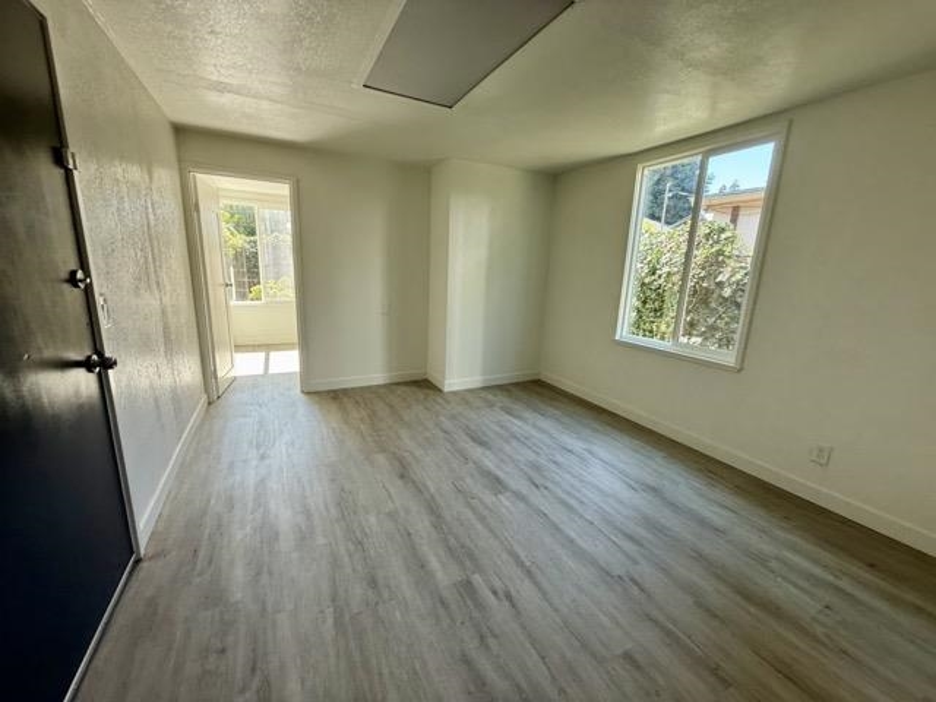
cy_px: 351
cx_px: 468
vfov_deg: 85.7
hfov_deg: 102.1
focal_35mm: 14
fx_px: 379
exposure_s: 1/99
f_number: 2.2
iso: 100
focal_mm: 2.22
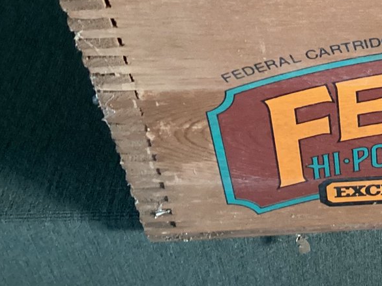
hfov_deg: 22.5
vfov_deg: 17.7
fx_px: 883
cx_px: 455
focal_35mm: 80
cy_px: -41
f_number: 2.4
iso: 250
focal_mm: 3.3
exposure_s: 1/40
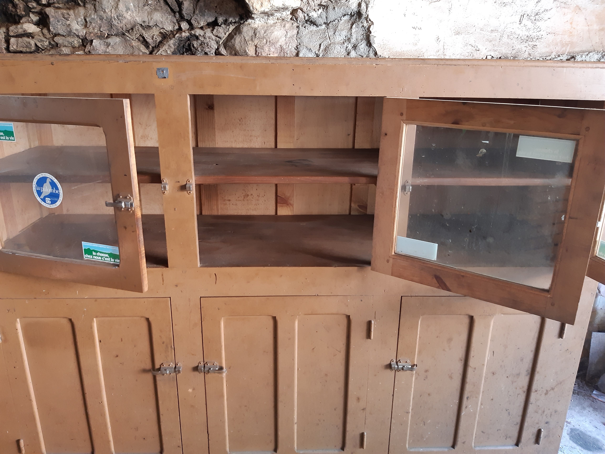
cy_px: 227
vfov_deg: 53.1
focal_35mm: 26
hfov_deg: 67.3
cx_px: 302
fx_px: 454
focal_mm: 3.92
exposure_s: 1/25
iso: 250
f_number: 1.7
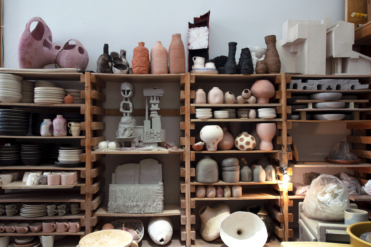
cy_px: 124
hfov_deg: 62.0
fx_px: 309
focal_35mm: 30
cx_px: 186
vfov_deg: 43.5
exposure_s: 1/60
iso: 320
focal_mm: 20
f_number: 2.8
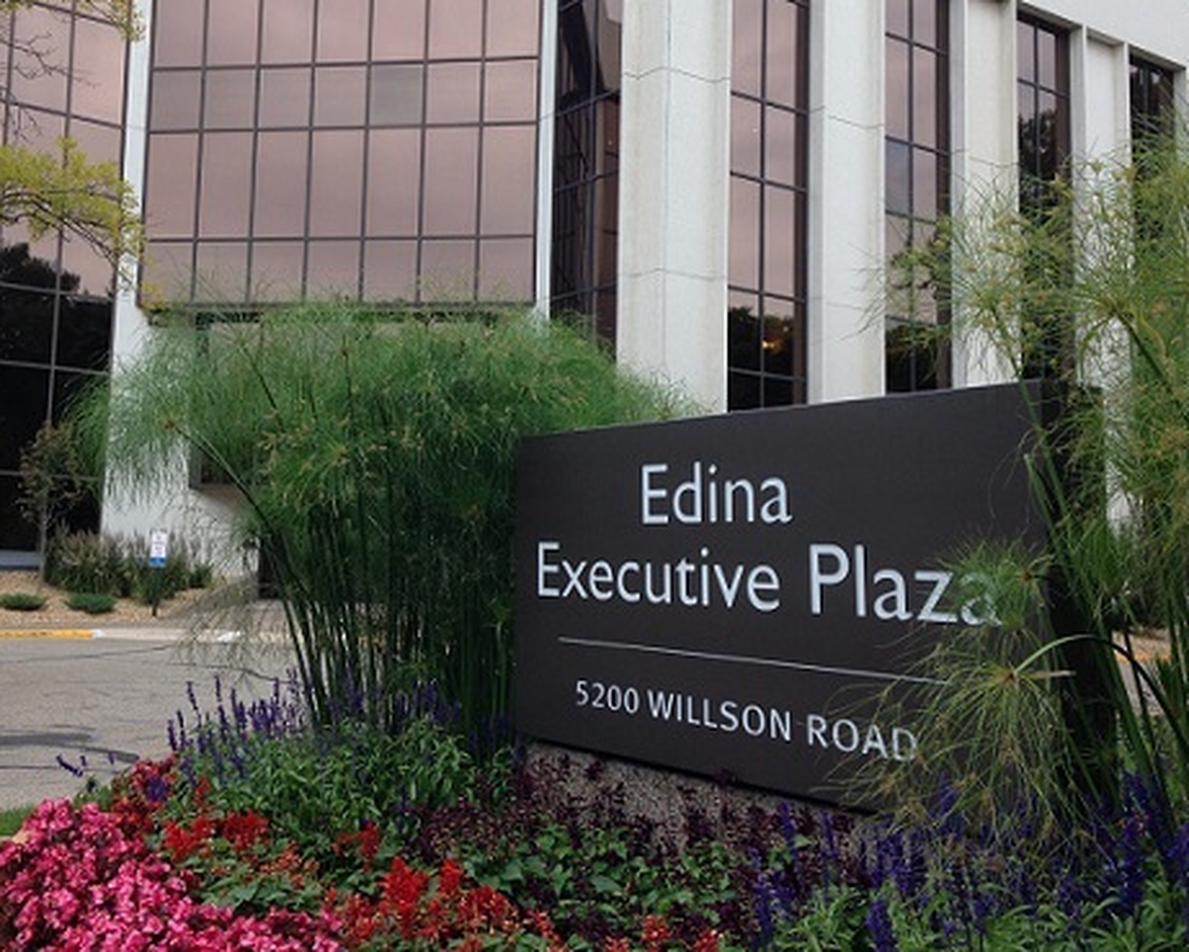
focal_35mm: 42
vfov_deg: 35.6
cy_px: 393
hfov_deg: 43.6
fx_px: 1478
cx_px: 471
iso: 50
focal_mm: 4.12
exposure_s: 1/313
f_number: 2.4
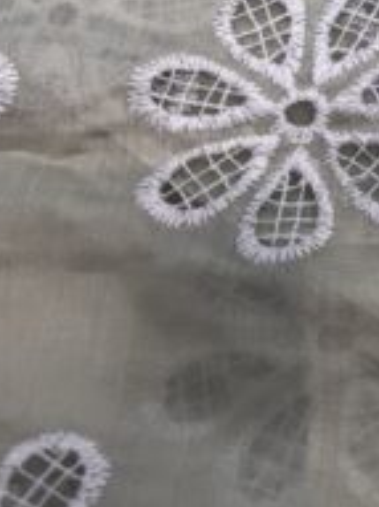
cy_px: -276
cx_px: 668
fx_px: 1593
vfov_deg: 16.3
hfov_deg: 12.5
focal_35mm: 109
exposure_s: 1/100
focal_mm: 5.96
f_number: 1.6
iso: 32
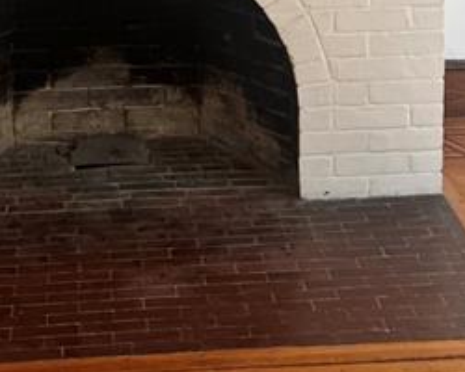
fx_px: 1073
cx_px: 147
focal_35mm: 78
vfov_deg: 17.4
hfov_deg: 24.3
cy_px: -208
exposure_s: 1/121
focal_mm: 5.7
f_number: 1.5
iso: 100
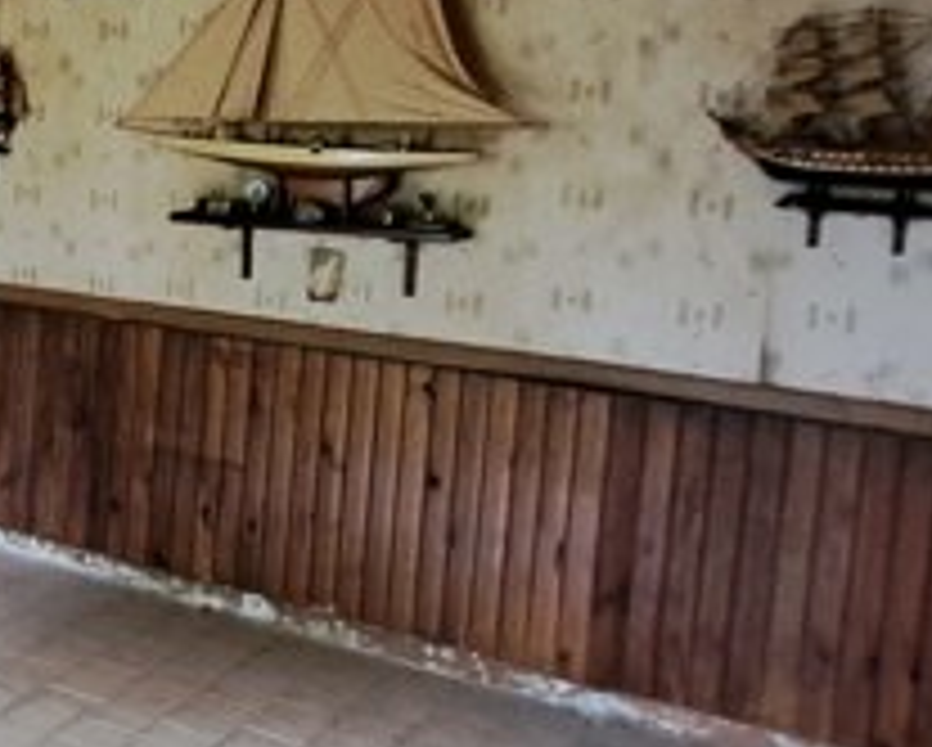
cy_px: 207
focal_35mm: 49
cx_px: -207
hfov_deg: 31.4
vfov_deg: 30.5
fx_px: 1353
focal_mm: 1.74
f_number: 2.2
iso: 320
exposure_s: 1/25
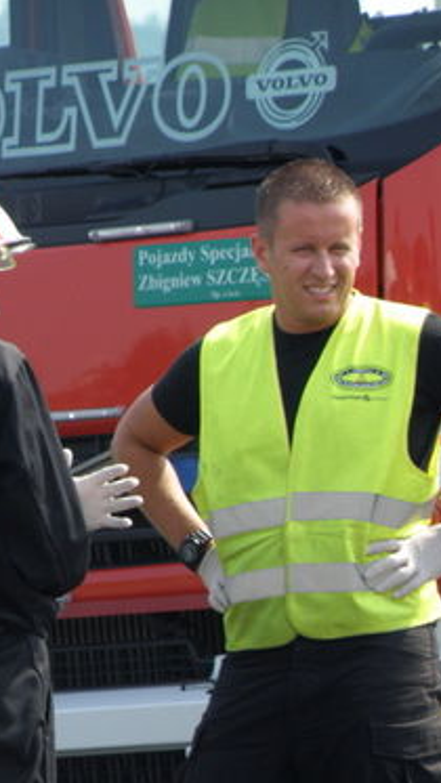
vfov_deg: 3.2
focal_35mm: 666
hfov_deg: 1.8
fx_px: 13836
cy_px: 392
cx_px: 71
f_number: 4.3
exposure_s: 1/500
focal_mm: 80.92
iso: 100
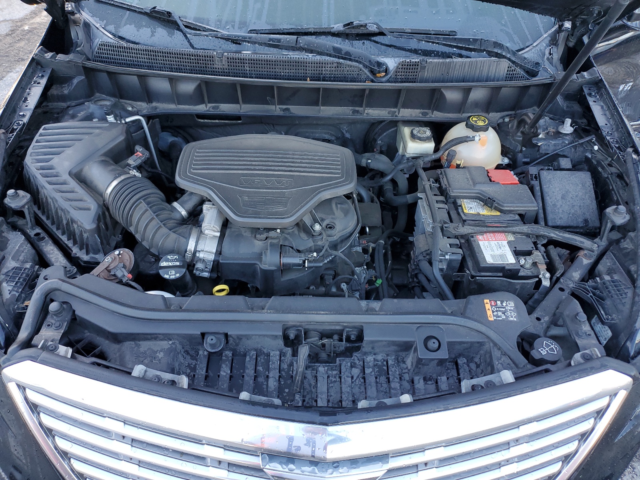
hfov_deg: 67.3
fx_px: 481
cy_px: 240
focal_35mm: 26
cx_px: 320
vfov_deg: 53.1
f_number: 1.5
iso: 56
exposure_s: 1/120
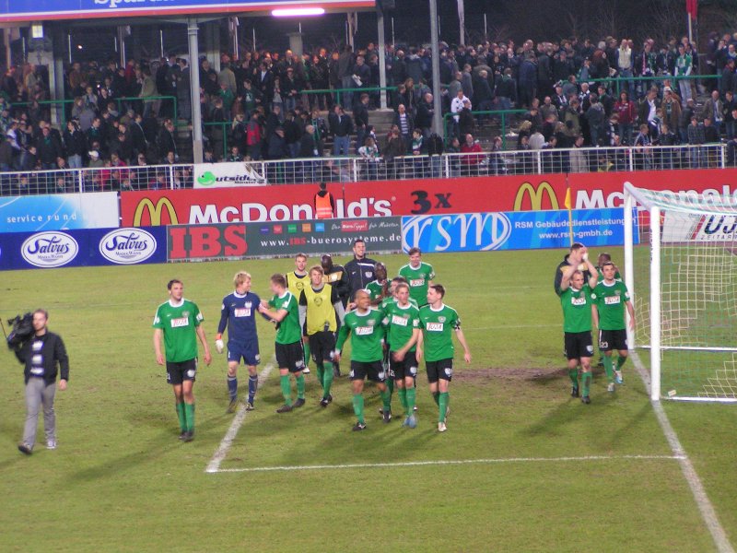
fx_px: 3343
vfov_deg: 9.5
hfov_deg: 12.6
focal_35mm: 157
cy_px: 276
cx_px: 368
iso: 200
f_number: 3.5
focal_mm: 24
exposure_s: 1/20
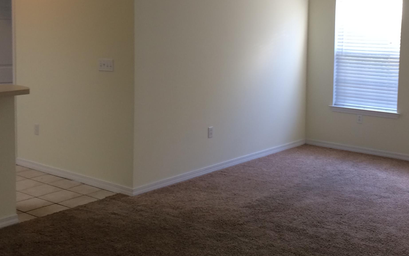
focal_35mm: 50
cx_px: 262
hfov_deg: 40.0
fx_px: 557
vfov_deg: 25.6
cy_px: 71
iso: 50
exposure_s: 1/30
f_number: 2.2
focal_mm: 4.15
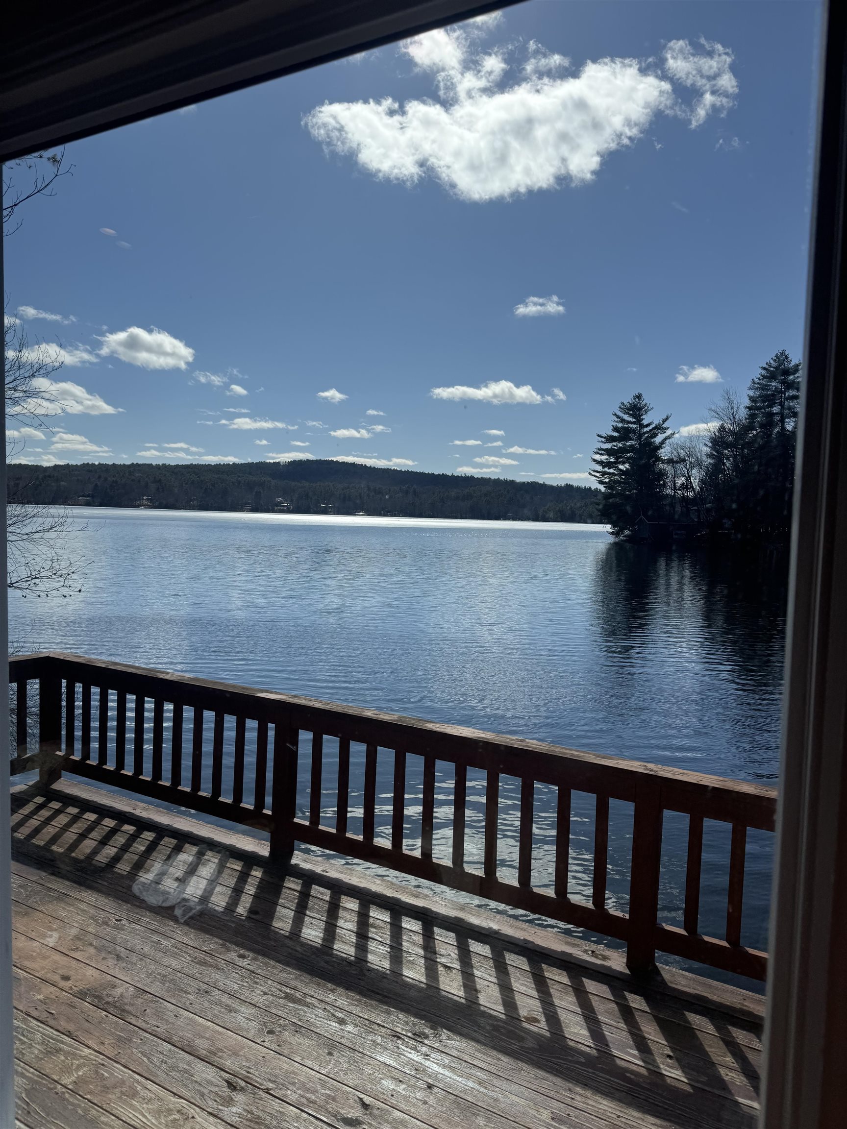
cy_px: 564
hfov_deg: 56.8
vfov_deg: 71.6
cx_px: 424
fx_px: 783
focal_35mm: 24
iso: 80
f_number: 1.78
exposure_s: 1/7092
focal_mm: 6.76
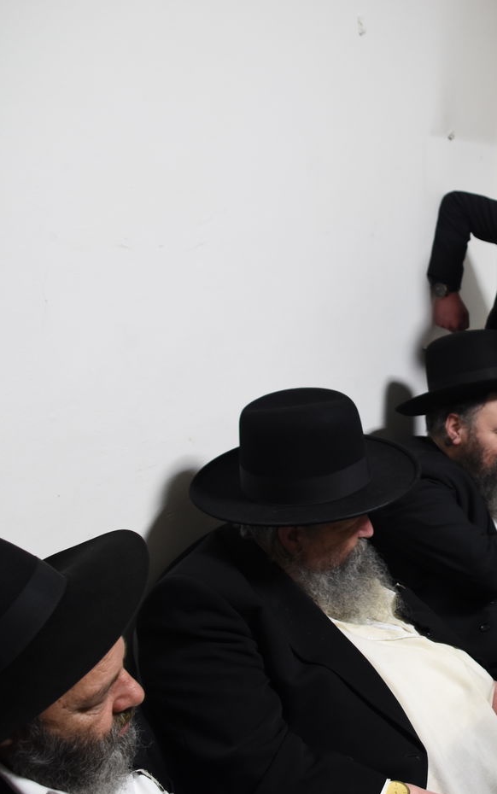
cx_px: 528
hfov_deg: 26.1
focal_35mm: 46
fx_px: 996
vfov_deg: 43.5
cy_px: 397
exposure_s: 1/13
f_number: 4
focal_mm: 20
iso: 800
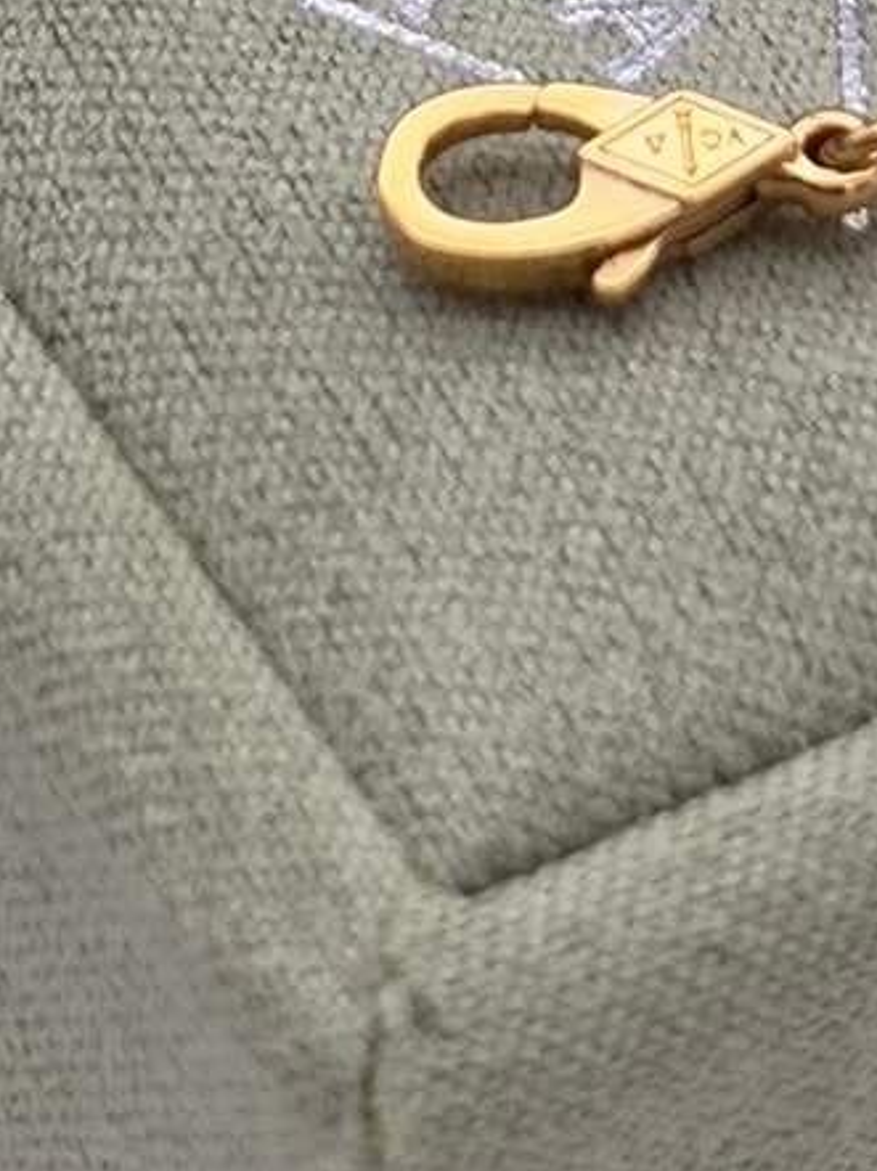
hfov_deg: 6.2
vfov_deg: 8.0
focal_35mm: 241
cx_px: 379
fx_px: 8149
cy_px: -837
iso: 32
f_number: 1.6
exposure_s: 1/439
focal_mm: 5.96
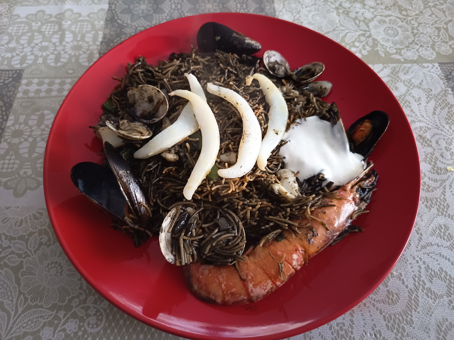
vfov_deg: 56.8
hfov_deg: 71.6
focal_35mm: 24
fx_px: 315
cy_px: 170
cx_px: 227
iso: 3871
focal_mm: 5.24
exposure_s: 1/16.7
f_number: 1.7
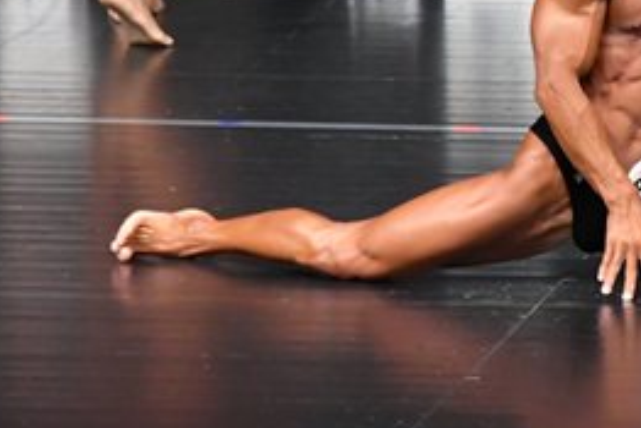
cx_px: 735
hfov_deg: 2.3
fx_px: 15784
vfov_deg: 1.6
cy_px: 10
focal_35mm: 886
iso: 5000
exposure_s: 1/400
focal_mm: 200
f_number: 5.6
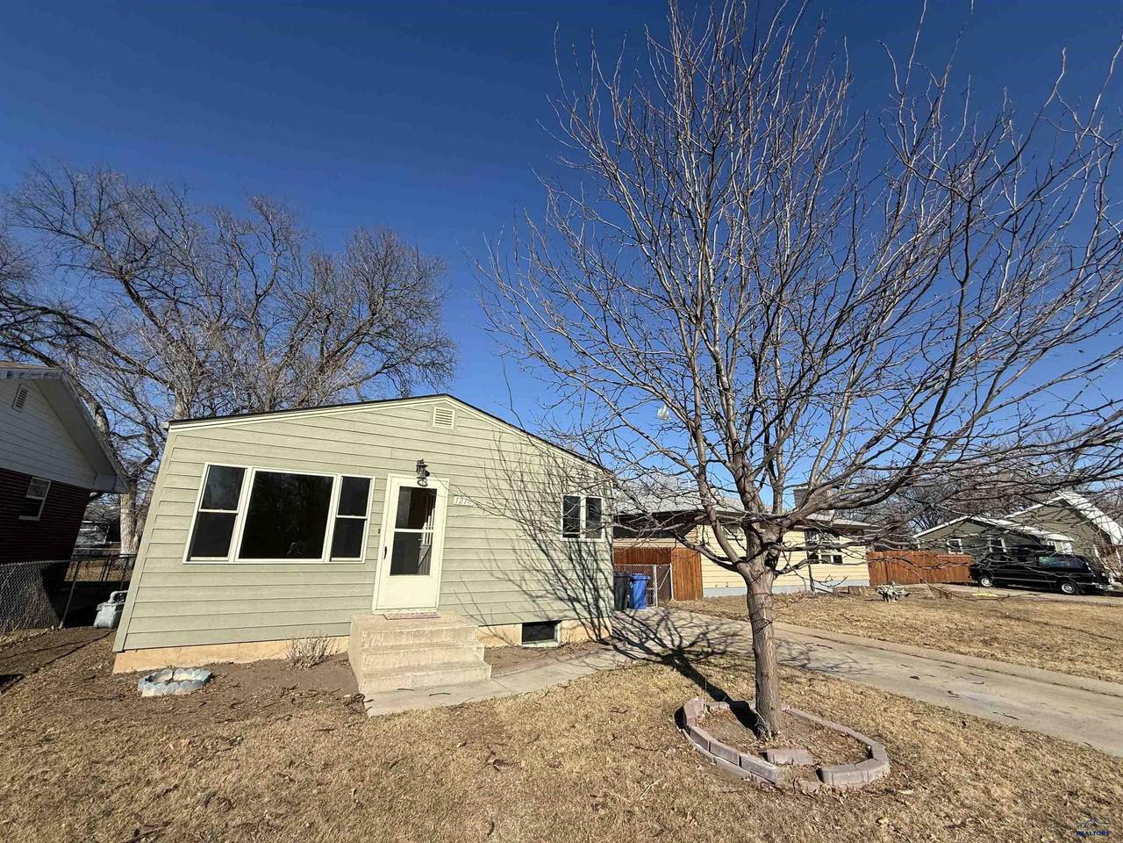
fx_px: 454
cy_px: 422
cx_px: 562
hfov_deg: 102.1
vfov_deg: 85.7
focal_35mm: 14
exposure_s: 1/2717
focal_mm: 2.22
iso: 50
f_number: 2.2
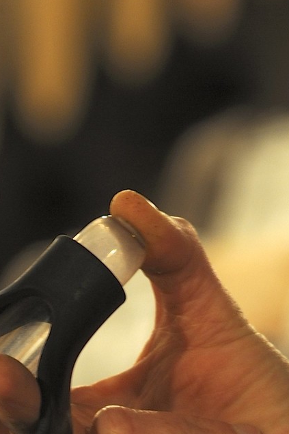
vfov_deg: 3.2
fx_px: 7755
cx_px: -41
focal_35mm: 643
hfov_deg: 2.1
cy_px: 758
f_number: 6.3
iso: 400
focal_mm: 170
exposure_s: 1
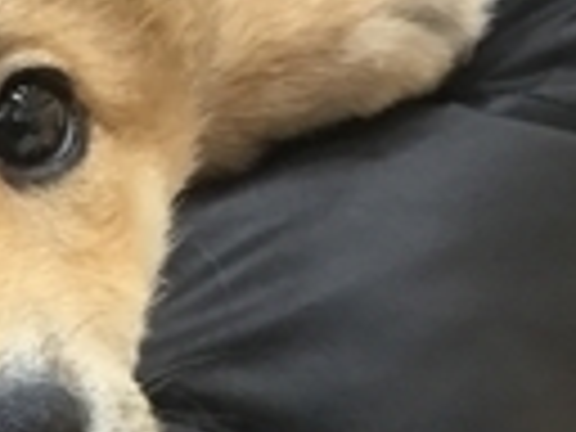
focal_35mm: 145
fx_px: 2413
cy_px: 603
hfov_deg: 13.1
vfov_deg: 10.0
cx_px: -189
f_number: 2.4
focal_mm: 3.3
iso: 100
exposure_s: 1/30
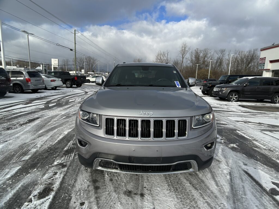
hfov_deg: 67.3
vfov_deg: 53.1
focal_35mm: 26
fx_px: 210
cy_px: 104
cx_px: 140
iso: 50
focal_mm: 5.7
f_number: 1.5
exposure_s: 1/3571
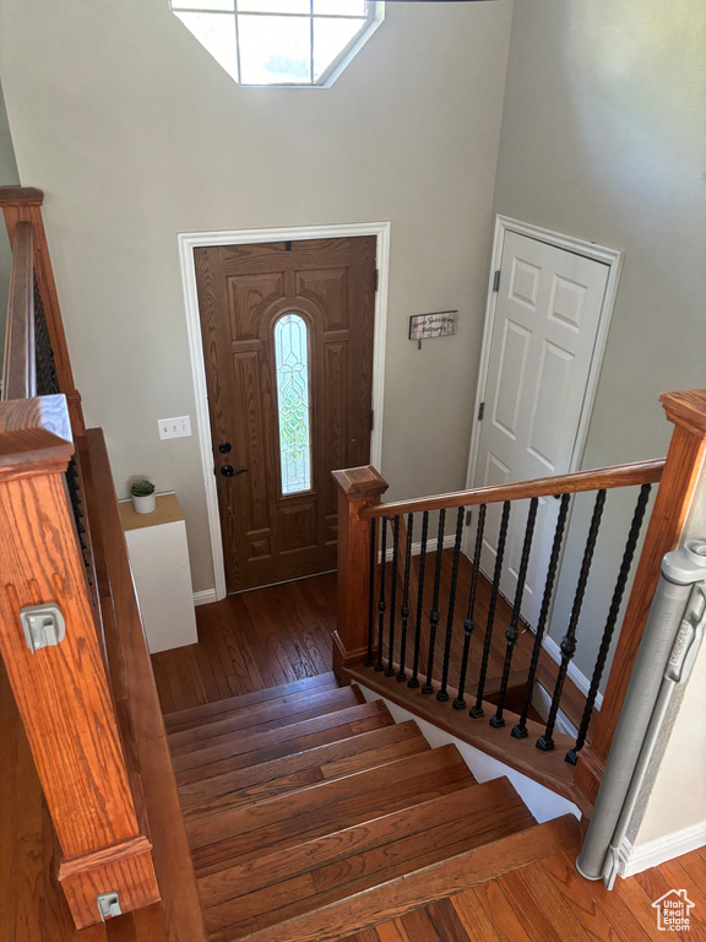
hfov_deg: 53.1
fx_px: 707
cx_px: 353
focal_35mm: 26
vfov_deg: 67.3
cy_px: 471
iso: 250
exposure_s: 1/60
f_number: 1.6
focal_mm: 5.96
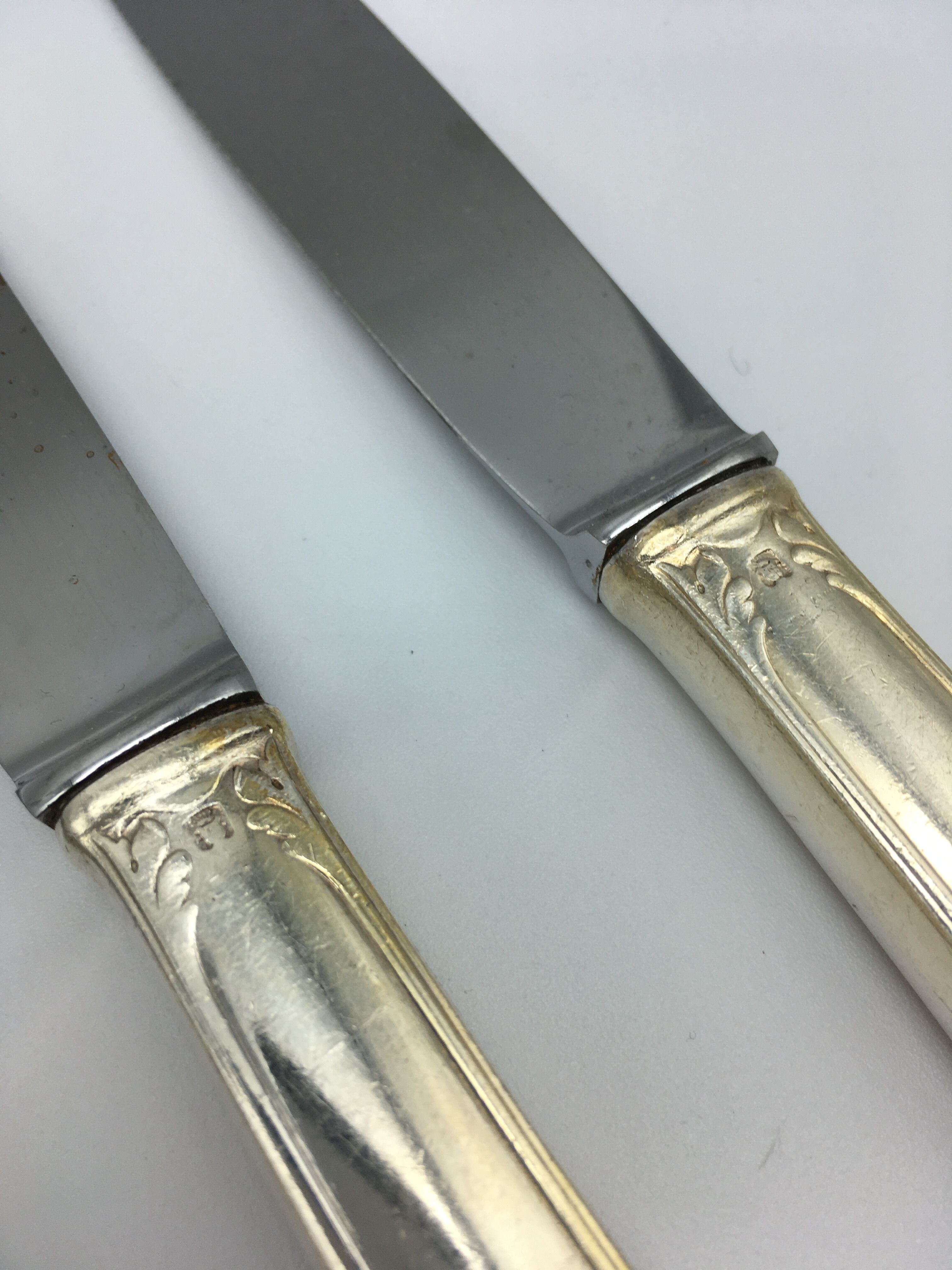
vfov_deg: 61.7
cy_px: 635
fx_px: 1063
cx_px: 476
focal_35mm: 29
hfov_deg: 48.2
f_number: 2.2
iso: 25
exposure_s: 1/323
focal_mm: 4.15
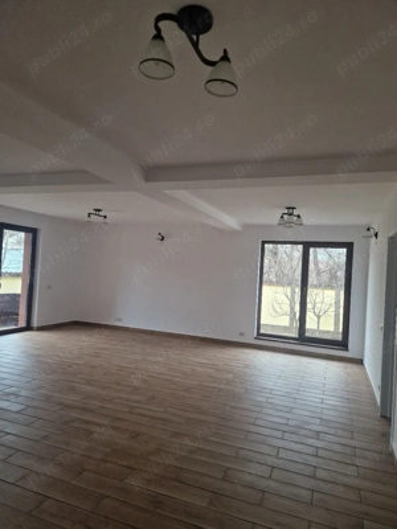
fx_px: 352
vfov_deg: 73.9
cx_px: 198
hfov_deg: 58.9
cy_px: 264
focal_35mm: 23
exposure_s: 1/100
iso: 320
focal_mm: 5.4
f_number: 1.8
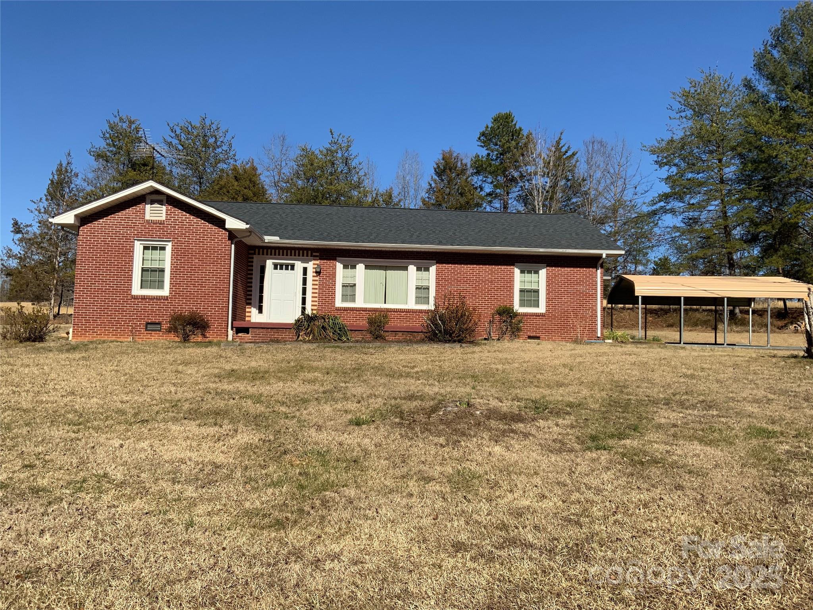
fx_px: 681
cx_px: 406
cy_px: 305
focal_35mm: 29
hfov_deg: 61.7
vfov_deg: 48.2
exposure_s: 1/2538
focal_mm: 3
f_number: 1.8
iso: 20
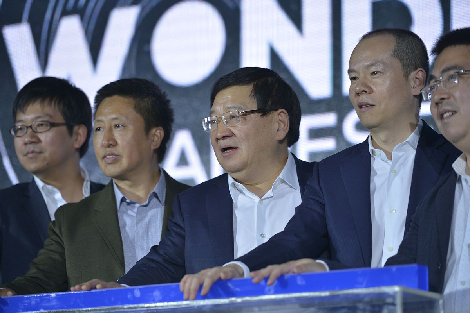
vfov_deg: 7.6
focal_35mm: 180
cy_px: 156
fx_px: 2351
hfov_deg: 11.4
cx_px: 235
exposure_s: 1/200
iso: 640
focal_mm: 180
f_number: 2.8
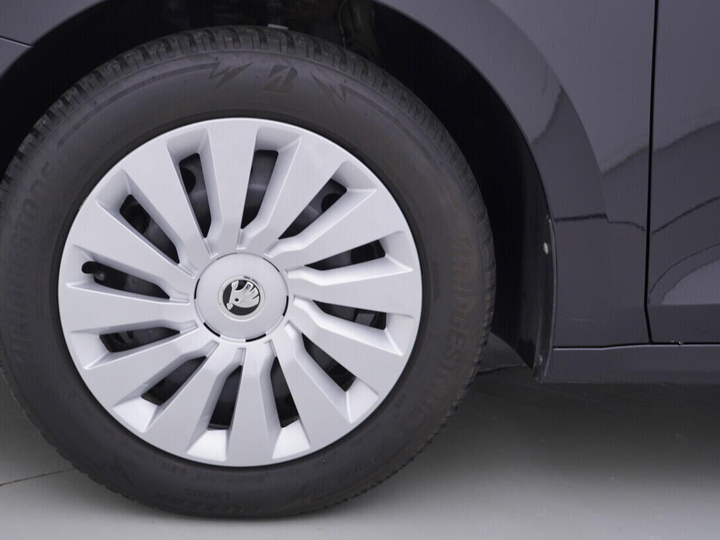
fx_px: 957
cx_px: 280
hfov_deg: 41.0
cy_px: 262
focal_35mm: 46
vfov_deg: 31.5
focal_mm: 24
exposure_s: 1/60
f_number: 3.5
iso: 125
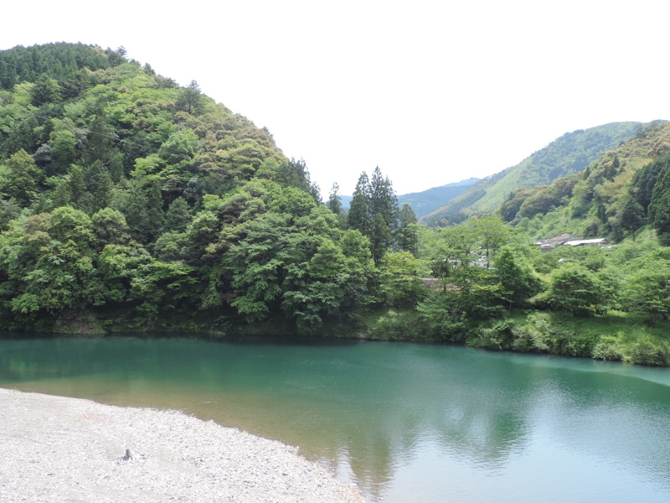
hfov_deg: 63.4
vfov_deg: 49.7
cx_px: 335
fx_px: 542
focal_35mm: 28
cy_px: 252
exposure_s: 1/250
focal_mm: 4.9
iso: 80
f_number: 3.1
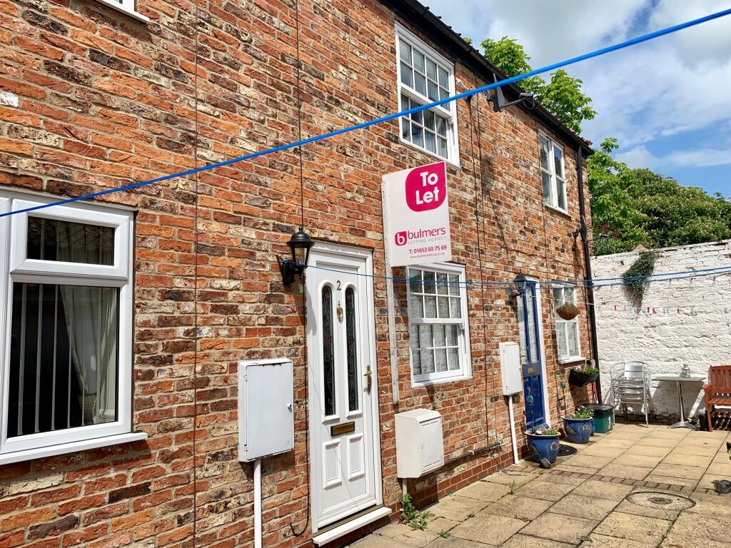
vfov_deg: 53.1
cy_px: 274
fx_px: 549
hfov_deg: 67.3
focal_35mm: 26
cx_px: 366
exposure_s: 1/2915
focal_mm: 4.25
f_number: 1.8
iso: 25
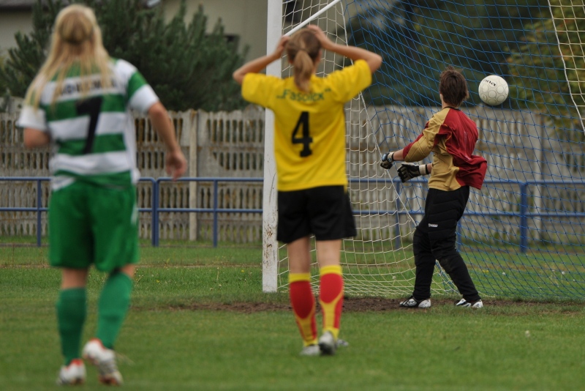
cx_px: 292
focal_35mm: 300
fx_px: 4876
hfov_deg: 6.9
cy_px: 196
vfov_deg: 4.6
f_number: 4
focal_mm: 200
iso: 200
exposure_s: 1/1000
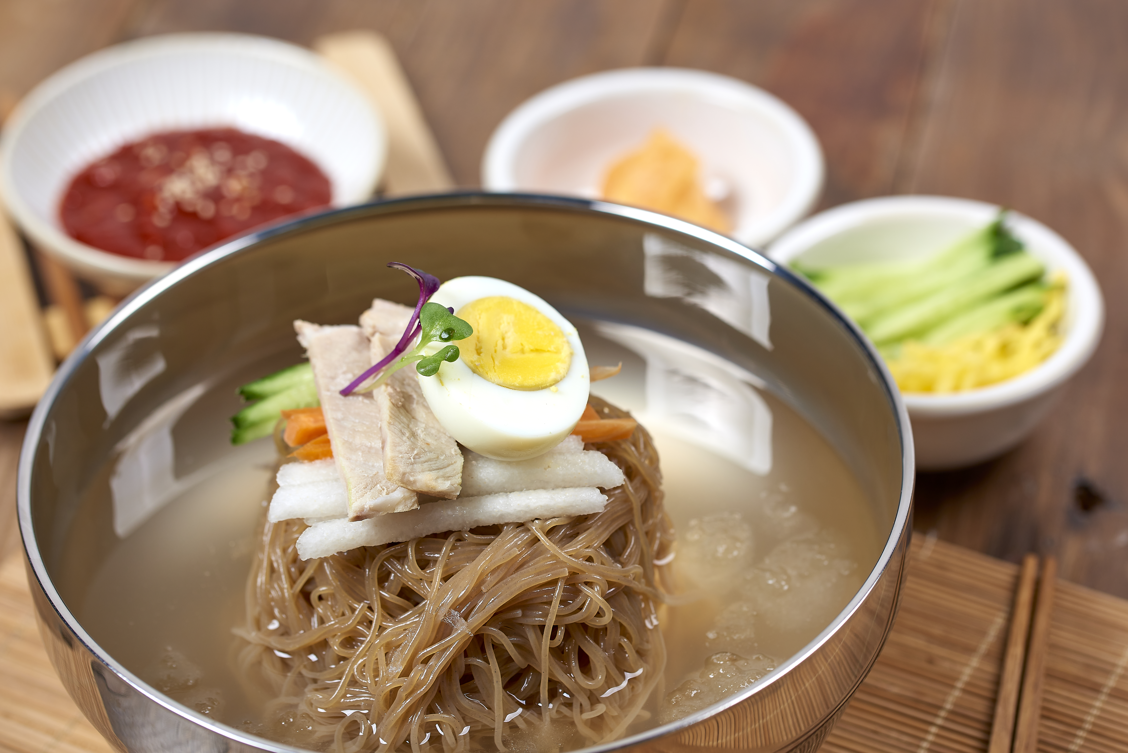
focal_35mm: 90
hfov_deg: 22.6
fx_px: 2821
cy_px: 376
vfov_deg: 15.2
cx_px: 564
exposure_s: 1/160
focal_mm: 90
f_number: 5
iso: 160
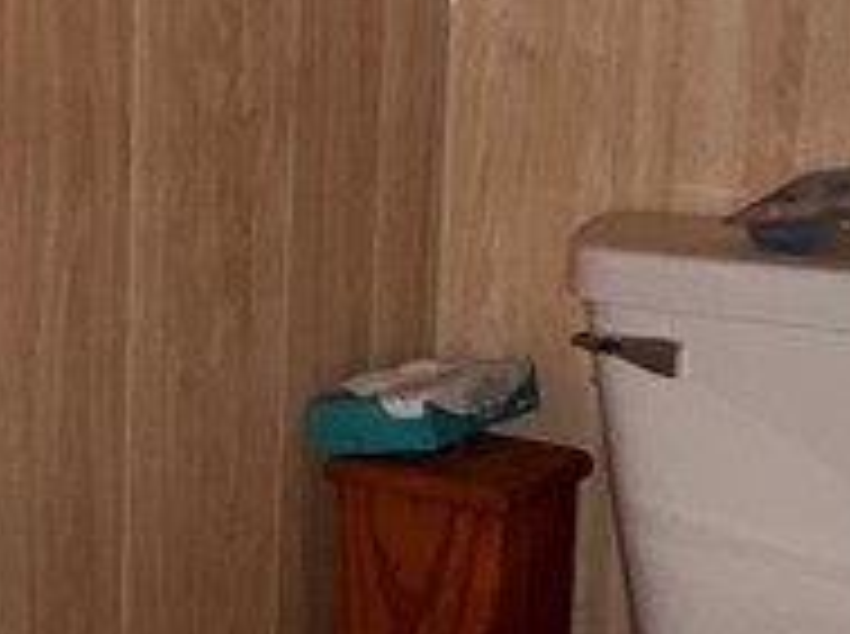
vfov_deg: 19.3
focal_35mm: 76
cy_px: 211
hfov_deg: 22.4
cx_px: -315
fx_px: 1863
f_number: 2.2
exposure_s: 1/40
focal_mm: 2.22
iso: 80
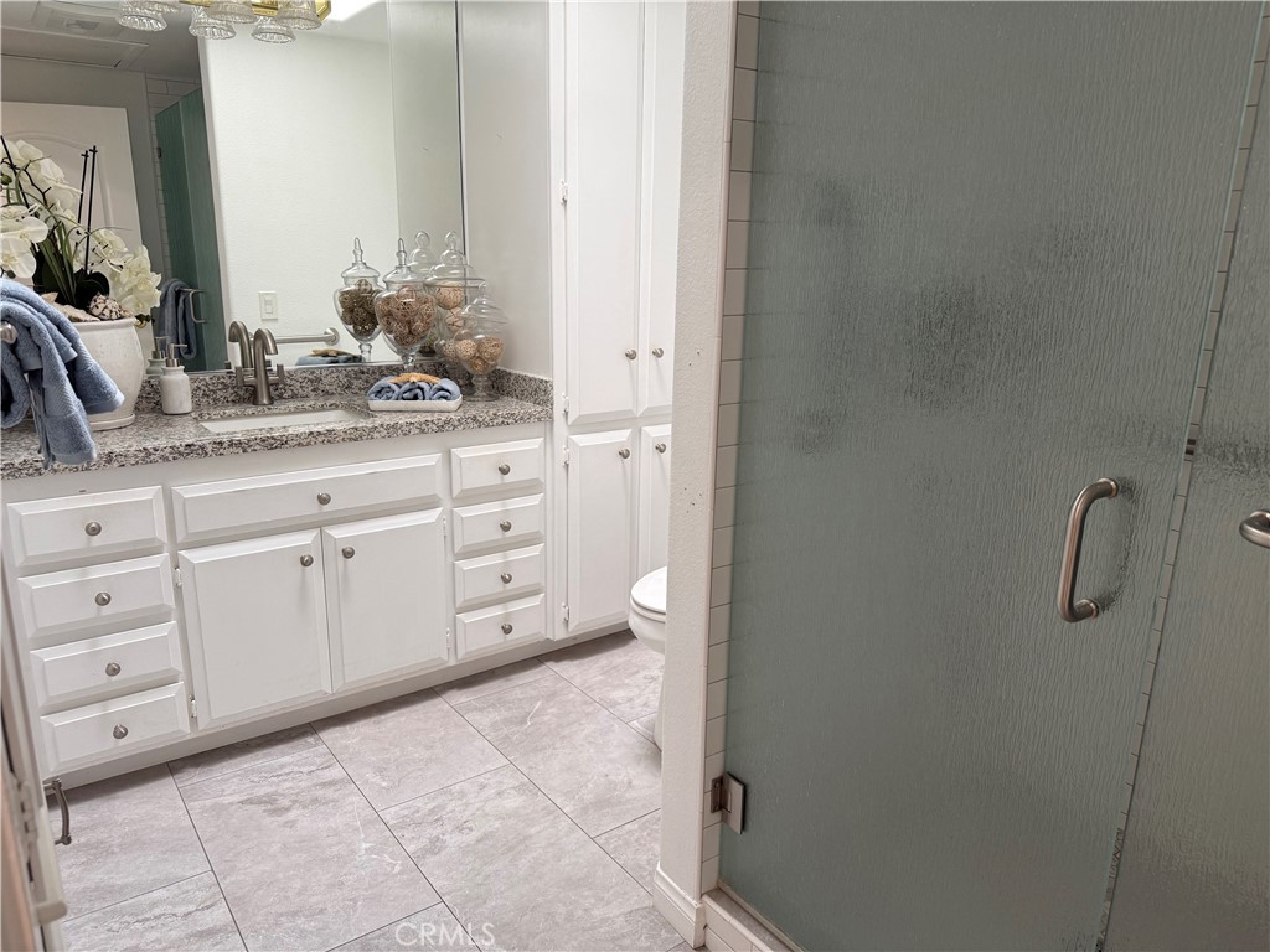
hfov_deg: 71.6
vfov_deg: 56.8
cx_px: 635
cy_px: 476
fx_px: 881
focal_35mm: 24
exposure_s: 1/120
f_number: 1.78
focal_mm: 6.76
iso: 125
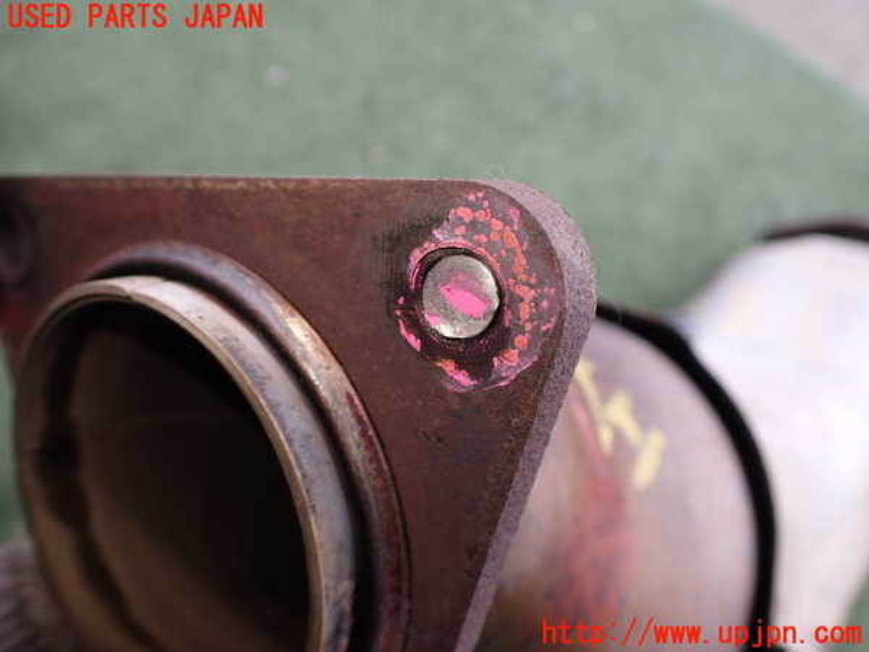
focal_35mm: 30
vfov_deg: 46.8
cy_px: 326
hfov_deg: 60.0
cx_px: 434
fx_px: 753
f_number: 2.3
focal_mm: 5.4
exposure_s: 1/125
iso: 160
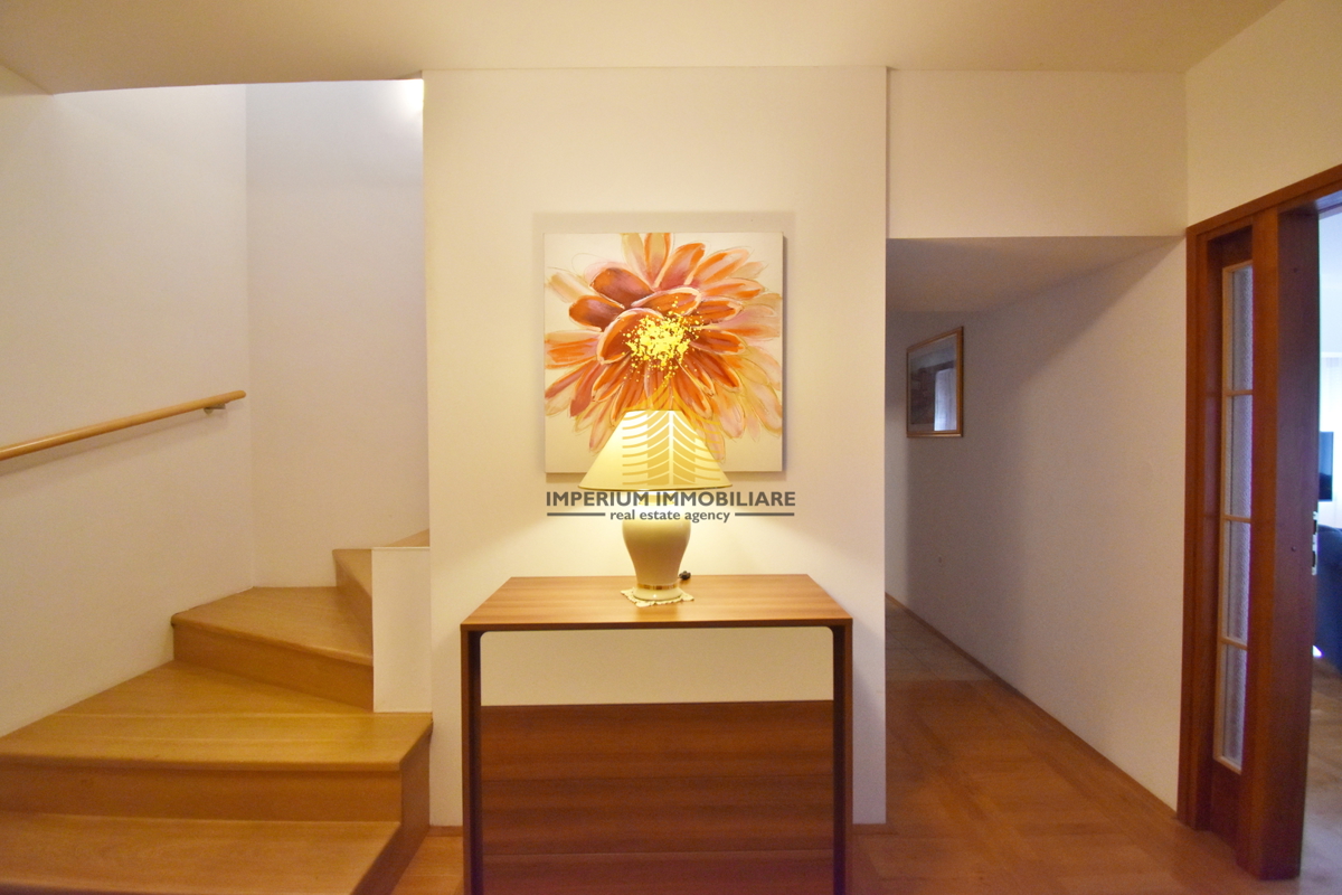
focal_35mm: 15
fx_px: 559
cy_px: 448
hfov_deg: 100.4
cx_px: 671
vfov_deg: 77.3
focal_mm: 10
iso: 1250
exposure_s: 1/125
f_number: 4.5
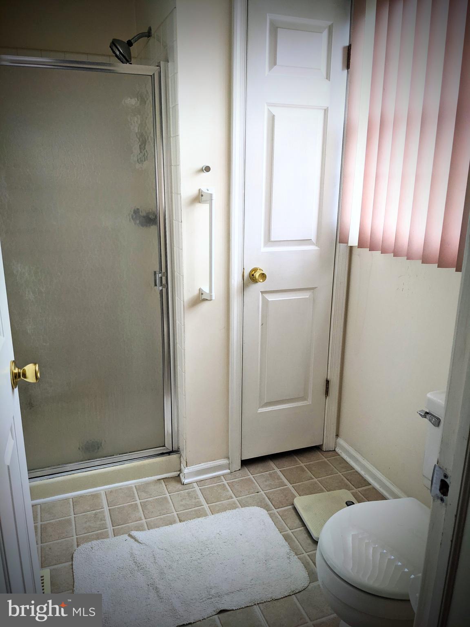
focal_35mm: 27
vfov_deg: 65.3
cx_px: 235
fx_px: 489
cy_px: 314
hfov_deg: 51.4
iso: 89
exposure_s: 1/120
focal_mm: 4.38
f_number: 1.73
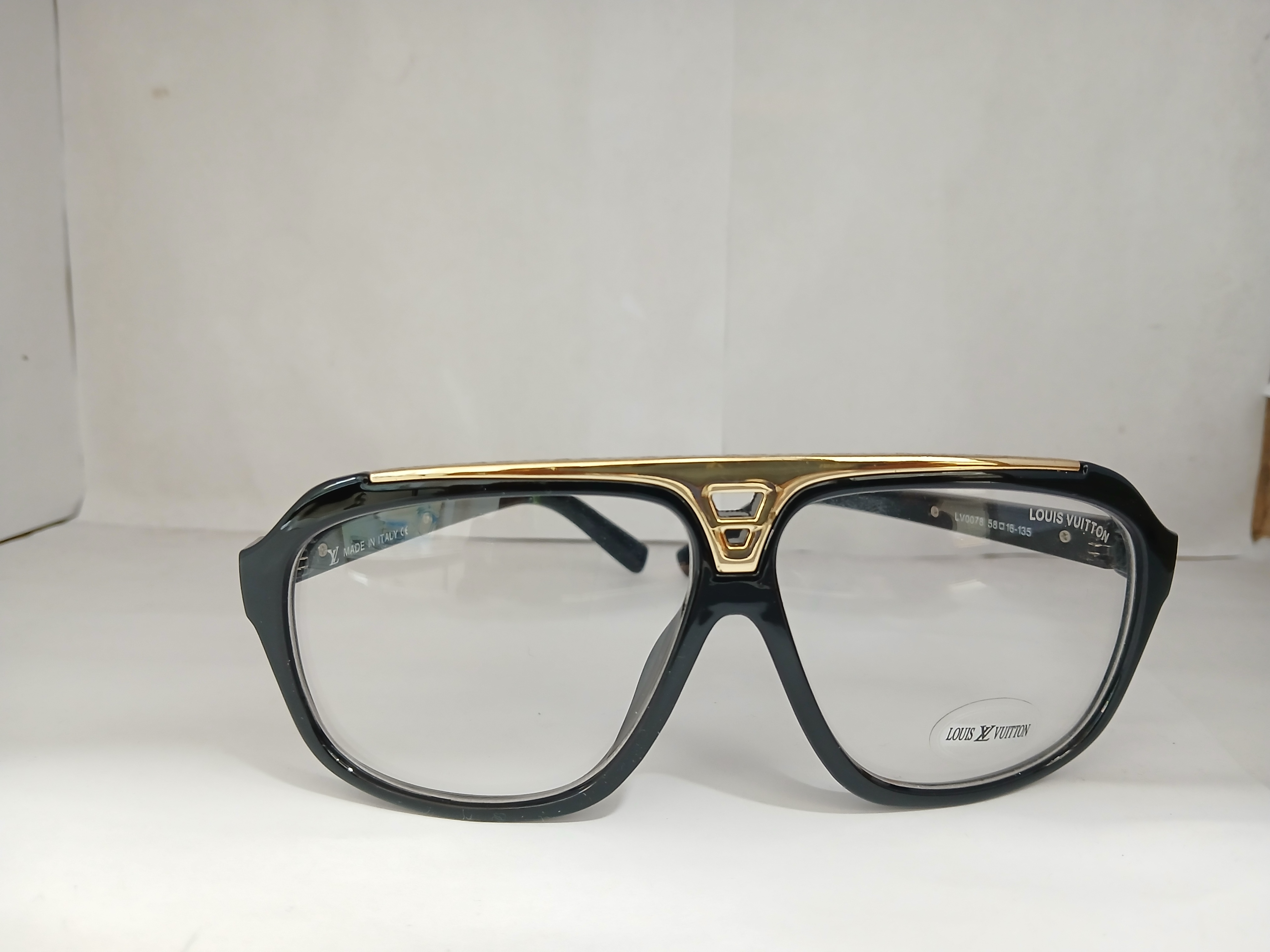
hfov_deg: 67.3
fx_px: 954
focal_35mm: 26
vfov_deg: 53.1
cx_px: 635
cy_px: 476
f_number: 1.8
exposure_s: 1/33.3
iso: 250
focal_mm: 3.98
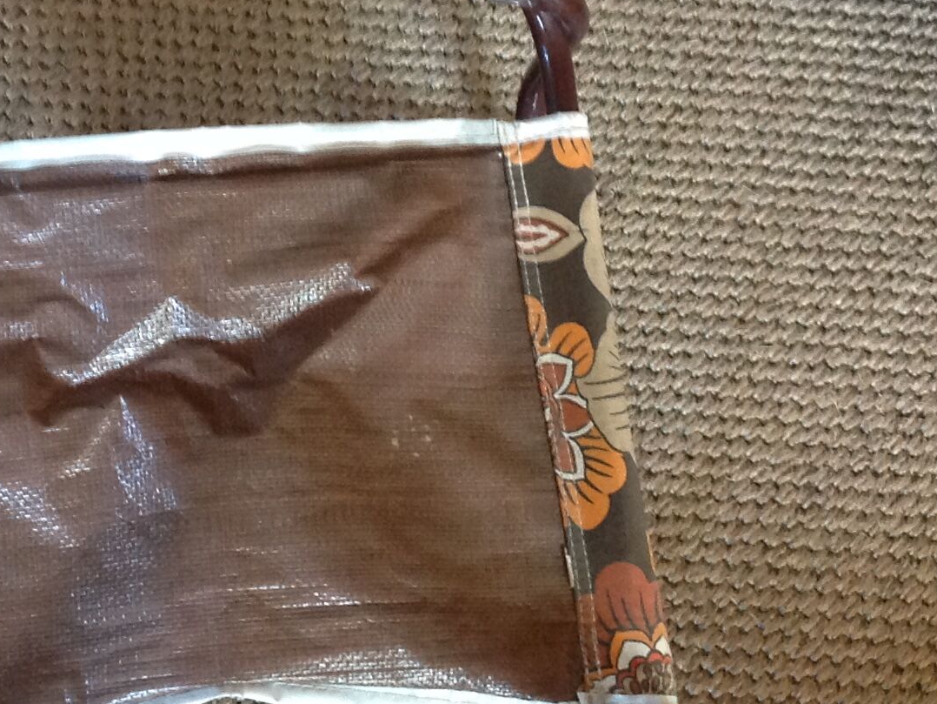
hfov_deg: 22.9
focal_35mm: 84
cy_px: 111
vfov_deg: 17.4
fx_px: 2274
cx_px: 184
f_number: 2.4
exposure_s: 1/15
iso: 200
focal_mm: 4.28
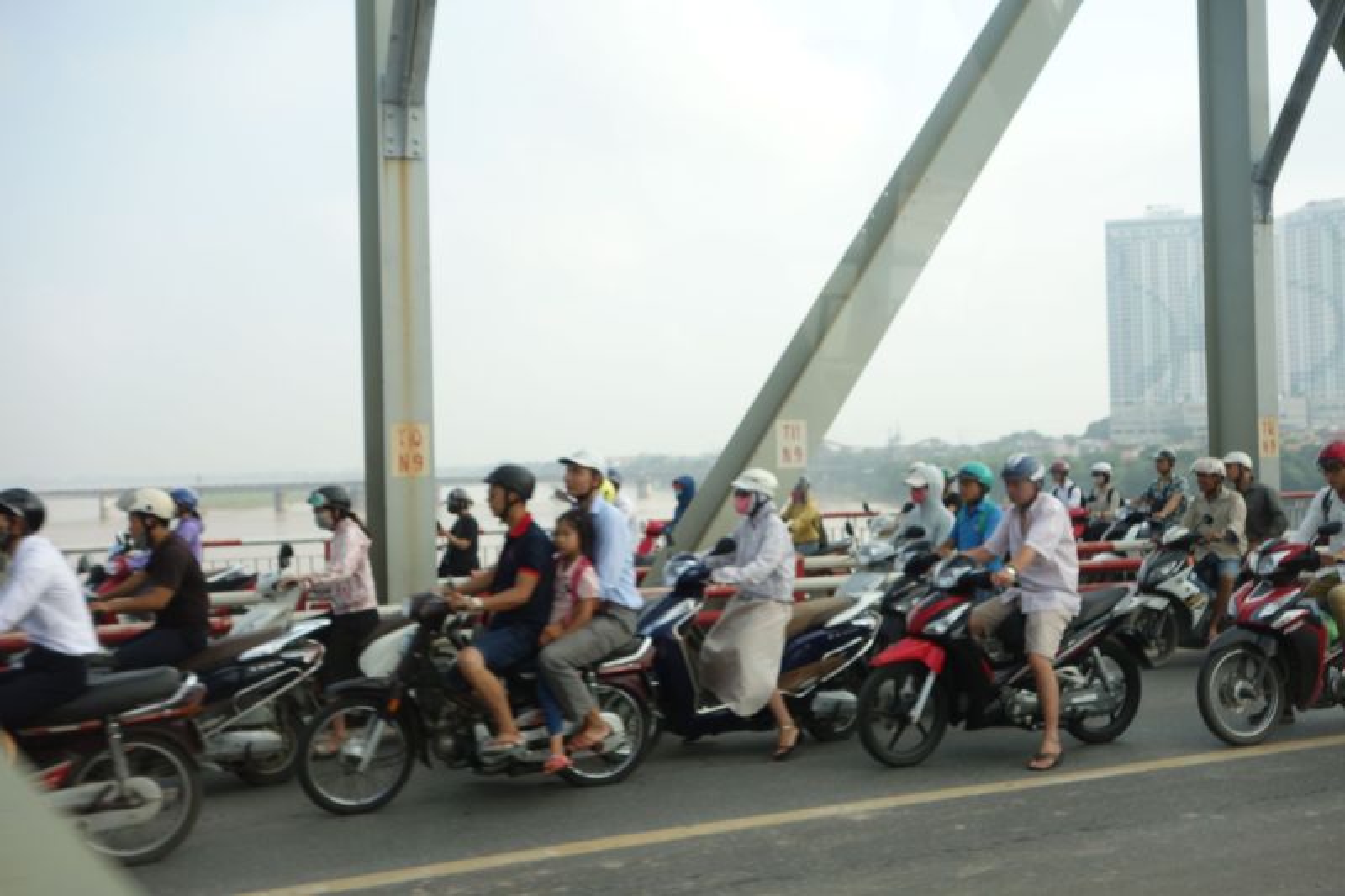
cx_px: 672
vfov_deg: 35.0
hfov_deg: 50.7
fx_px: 1419
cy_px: 448
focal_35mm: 38
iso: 160
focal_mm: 14.23
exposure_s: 1/250
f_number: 5.6
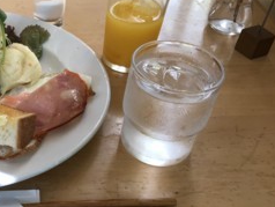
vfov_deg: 27.5
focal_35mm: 53
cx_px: 24
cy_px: 127
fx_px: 421
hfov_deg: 34.0
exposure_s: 1/120
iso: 64
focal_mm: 4
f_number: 1.8
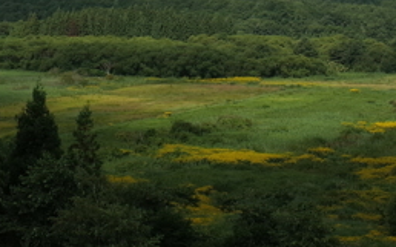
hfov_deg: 18.5
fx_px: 1219
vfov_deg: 11.0
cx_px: 192
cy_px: -149
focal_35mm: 113
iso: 100
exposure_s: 1/1600
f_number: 4
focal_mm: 18.3
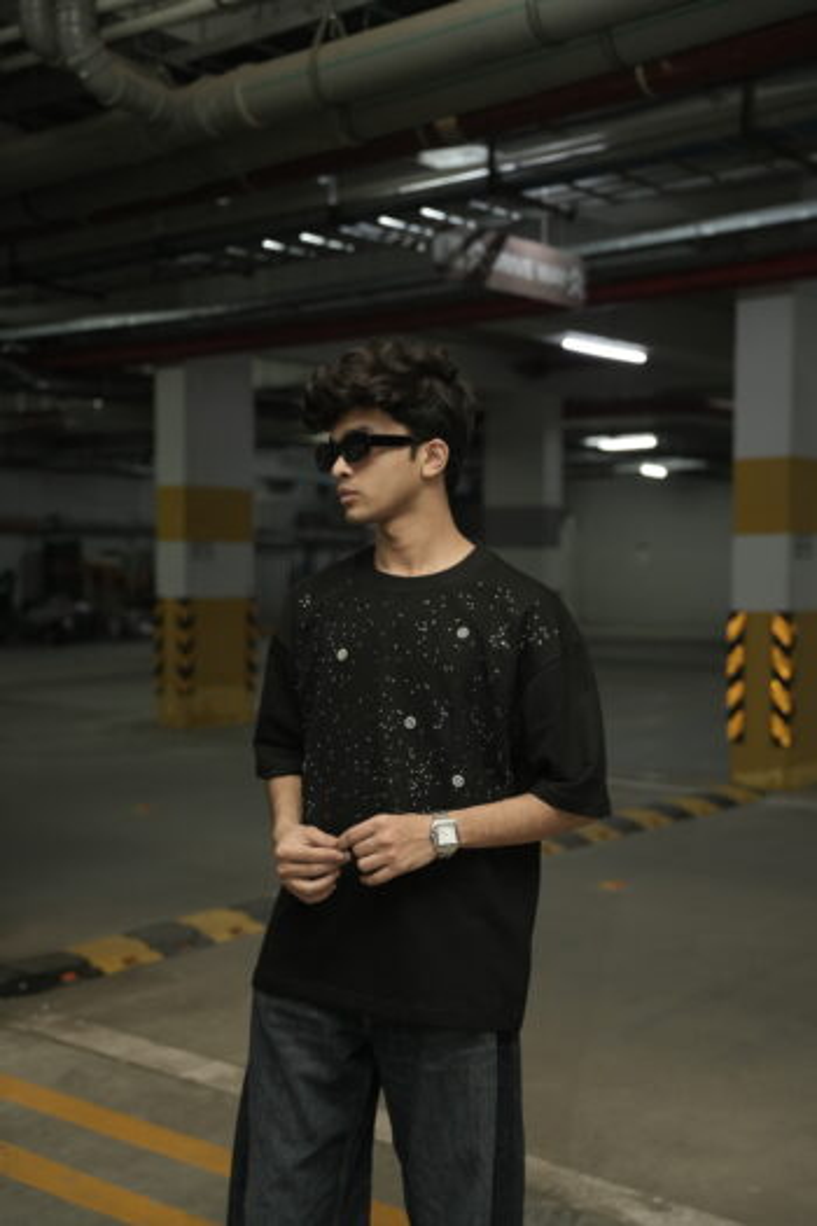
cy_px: 613
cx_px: 408
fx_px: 1511
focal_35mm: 44
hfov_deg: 30.3
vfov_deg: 44.1
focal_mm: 44.4
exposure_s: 1/125
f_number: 2.8
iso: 1250
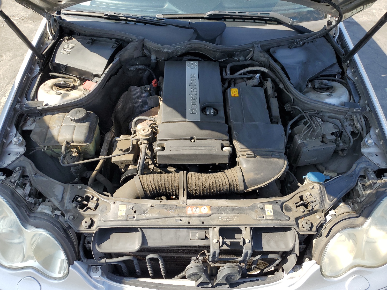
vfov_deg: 53.1
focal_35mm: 26
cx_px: 194
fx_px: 291
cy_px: 145
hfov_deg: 67.3
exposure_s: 1/833
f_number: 1.5
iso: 50
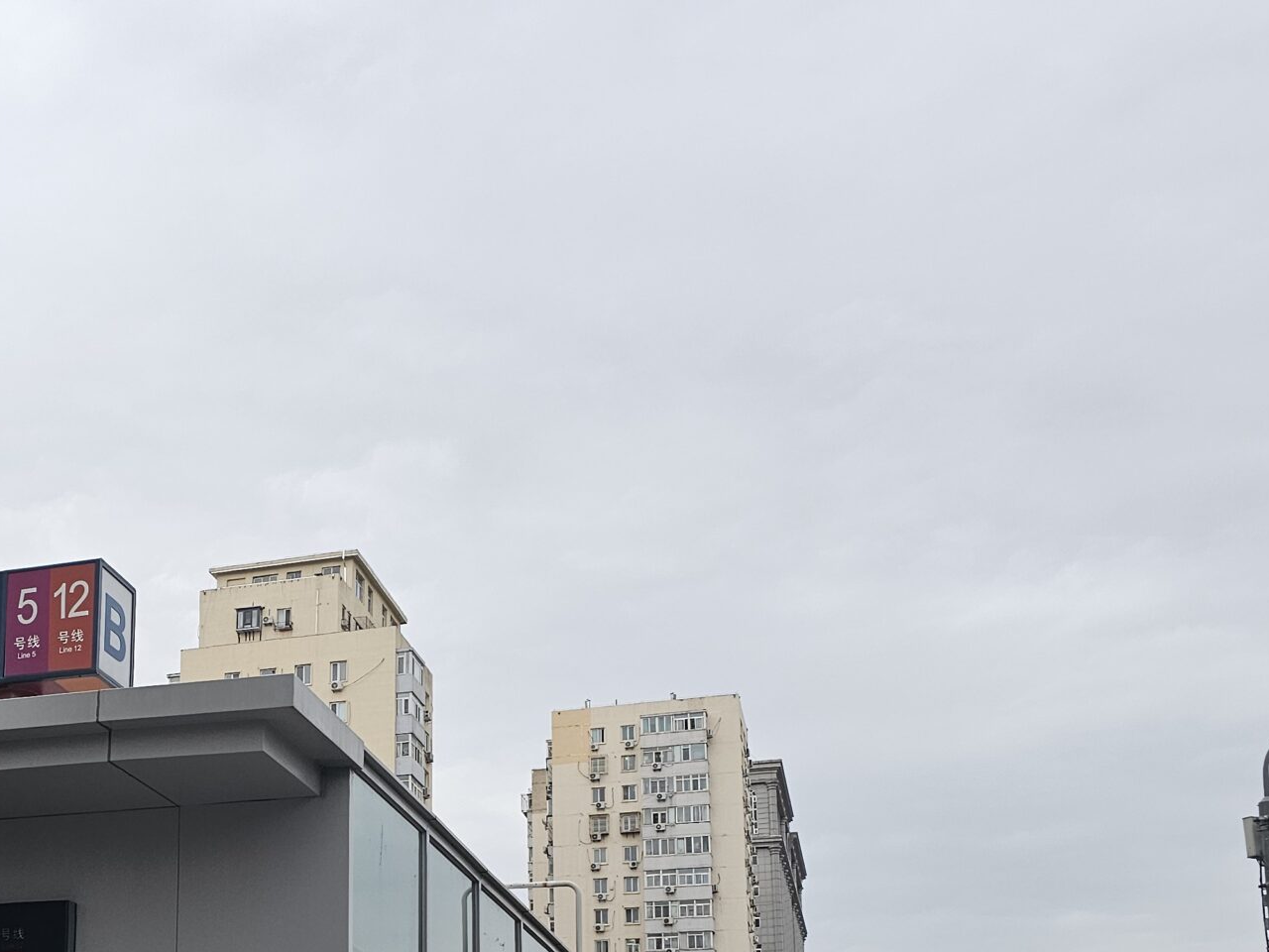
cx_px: 228
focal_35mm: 46
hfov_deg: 39.4
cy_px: 904
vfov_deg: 29.8
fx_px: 1686
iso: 160
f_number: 1.7
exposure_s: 1/180
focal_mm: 6.3
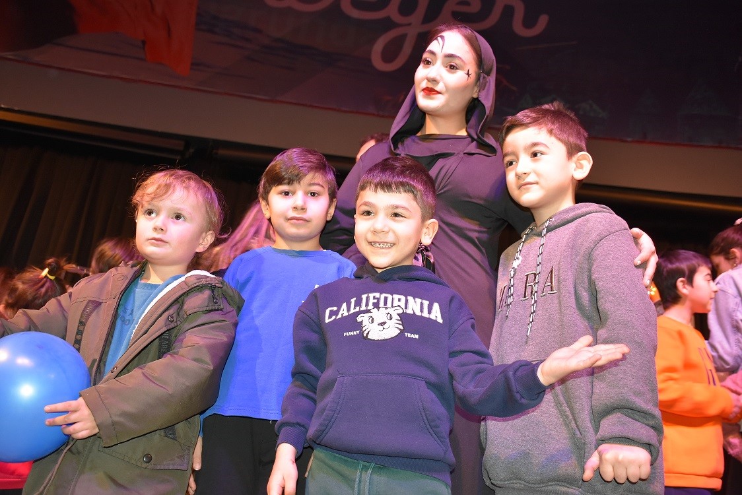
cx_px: 371
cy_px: 248
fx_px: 680
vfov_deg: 40.0
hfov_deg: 57.2
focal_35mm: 33
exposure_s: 1/60
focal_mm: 22
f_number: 3.5
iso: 1100
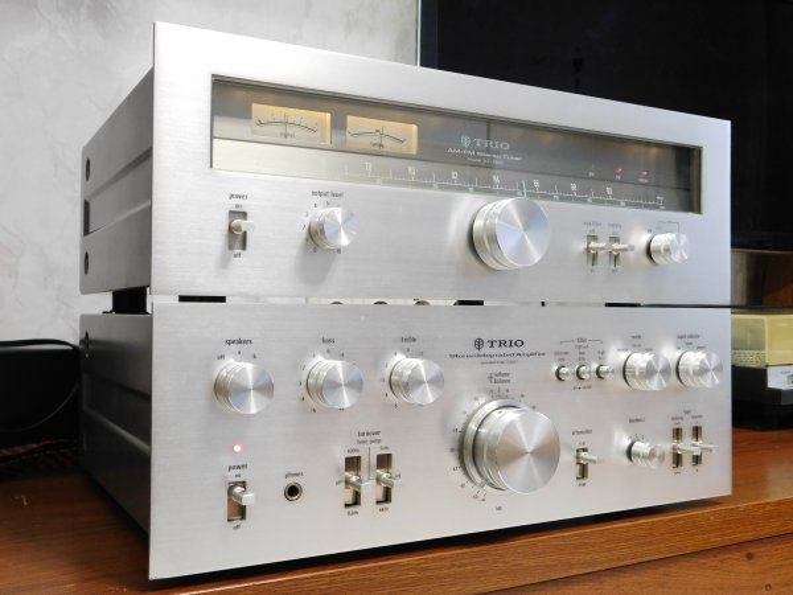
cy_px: 298
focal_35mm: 36
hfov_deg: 51.4
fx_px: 825
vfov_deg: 39.7
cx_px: 396
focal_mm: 6.3
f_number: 3.5
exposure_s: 1/15
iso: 400
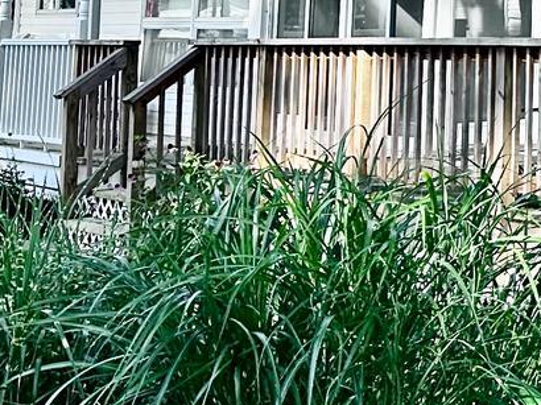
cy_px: -317
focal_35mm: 120
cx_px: 790
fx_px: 1874
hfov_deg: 15.3
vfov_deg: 11.5
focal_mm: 6.86
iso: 80
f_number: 1.78
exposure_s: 1/1040
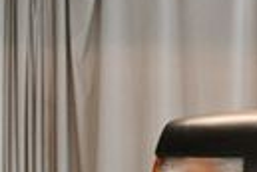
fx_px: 1206
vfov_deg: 8.0
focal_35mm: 169
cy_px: 206
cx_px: 620
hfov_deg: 10.5
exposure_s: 1/125
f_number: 3.8
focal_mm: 23
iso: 1000
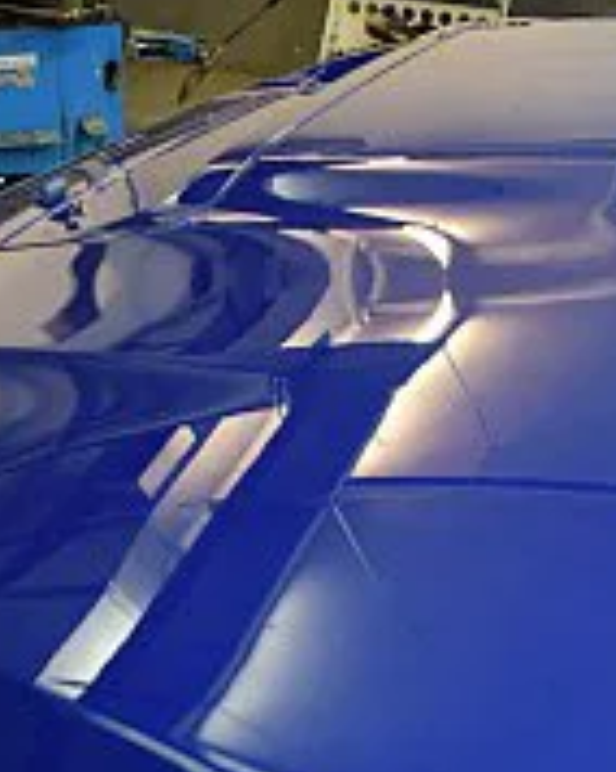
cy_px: 570
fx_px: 1301
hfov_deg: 26.6
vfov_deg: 32.5
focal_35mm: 57
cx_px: 295
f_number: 3.5
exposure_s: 1/60
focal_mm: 18
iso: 1250
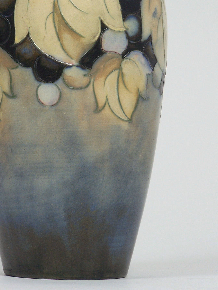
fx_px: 1663
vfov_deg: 10.0
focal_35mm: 198
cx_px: 80
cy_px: 97
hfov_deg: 7.5
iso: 80
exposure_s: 1/60
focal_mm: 23.1
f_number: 3.2
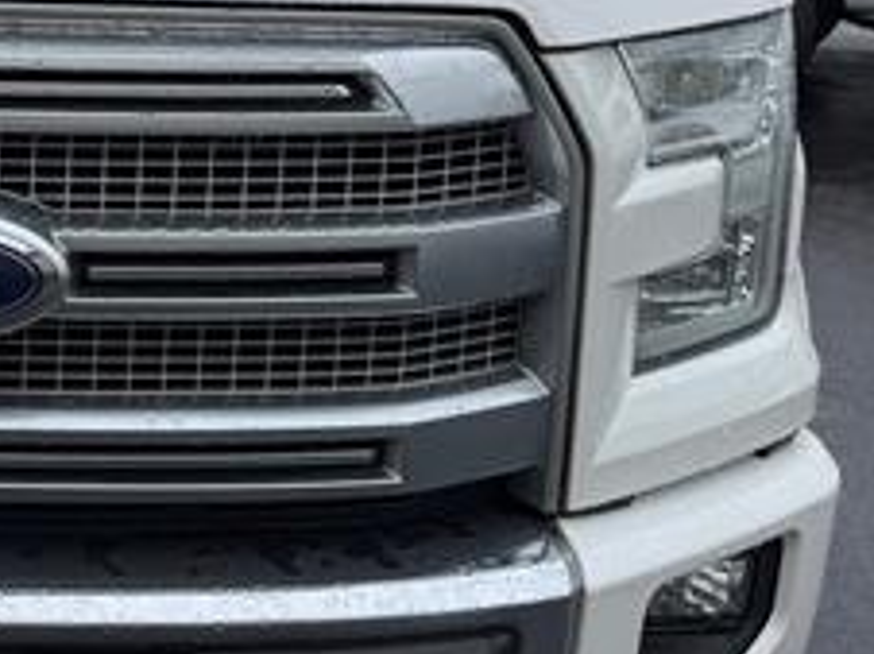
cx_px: -143
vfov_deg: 21.3
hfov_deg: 25.9
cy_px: 143
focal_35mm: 68
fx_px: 1715
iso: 80
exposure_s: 1/2232
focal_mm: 6.76
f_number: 1.78
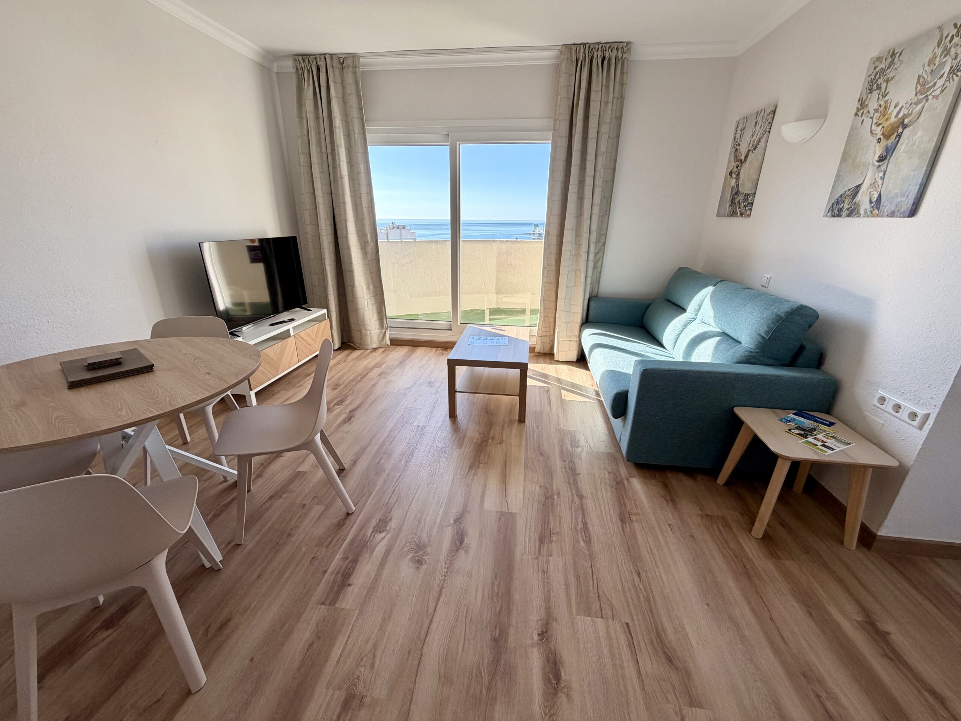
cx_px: 480
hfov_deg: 102.1
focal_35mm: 14
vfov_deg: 85.7
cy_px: 360
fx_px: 389
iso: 64
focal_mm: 2.22
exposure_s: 1/189
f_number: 2.2
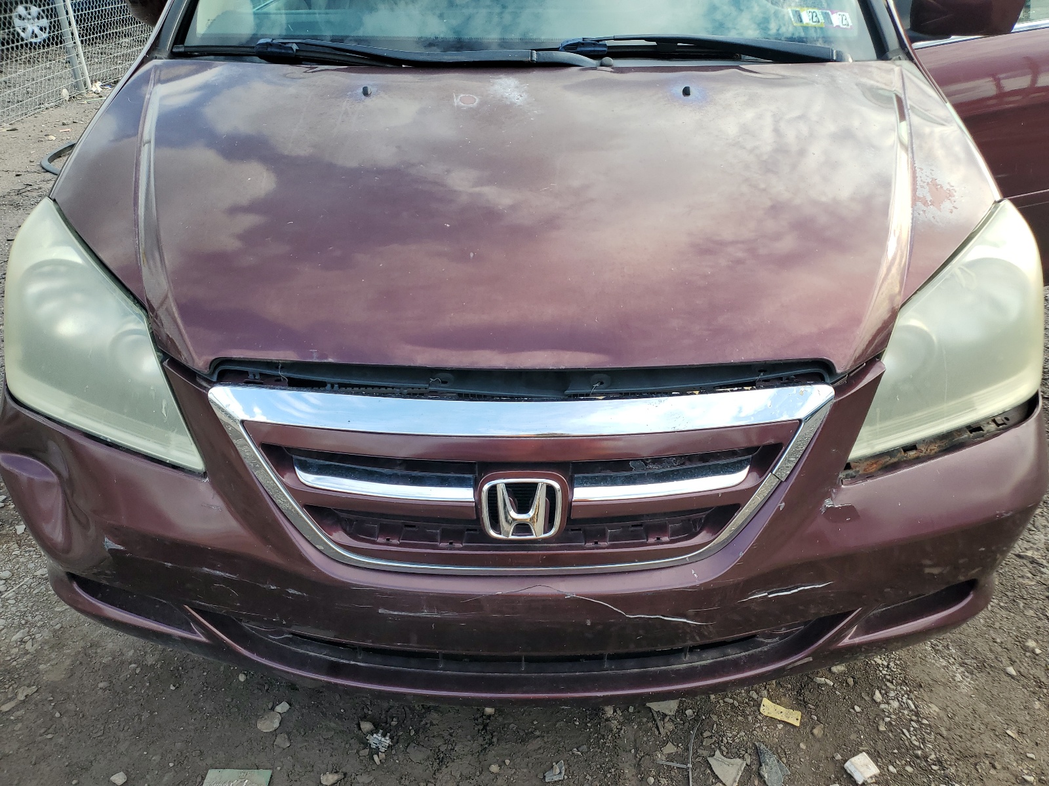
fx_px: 788
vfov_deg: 53.1
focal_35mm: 26
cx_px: 524
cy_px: 393
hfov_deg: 67.3
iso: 50
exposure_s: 1/455
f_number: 1.5
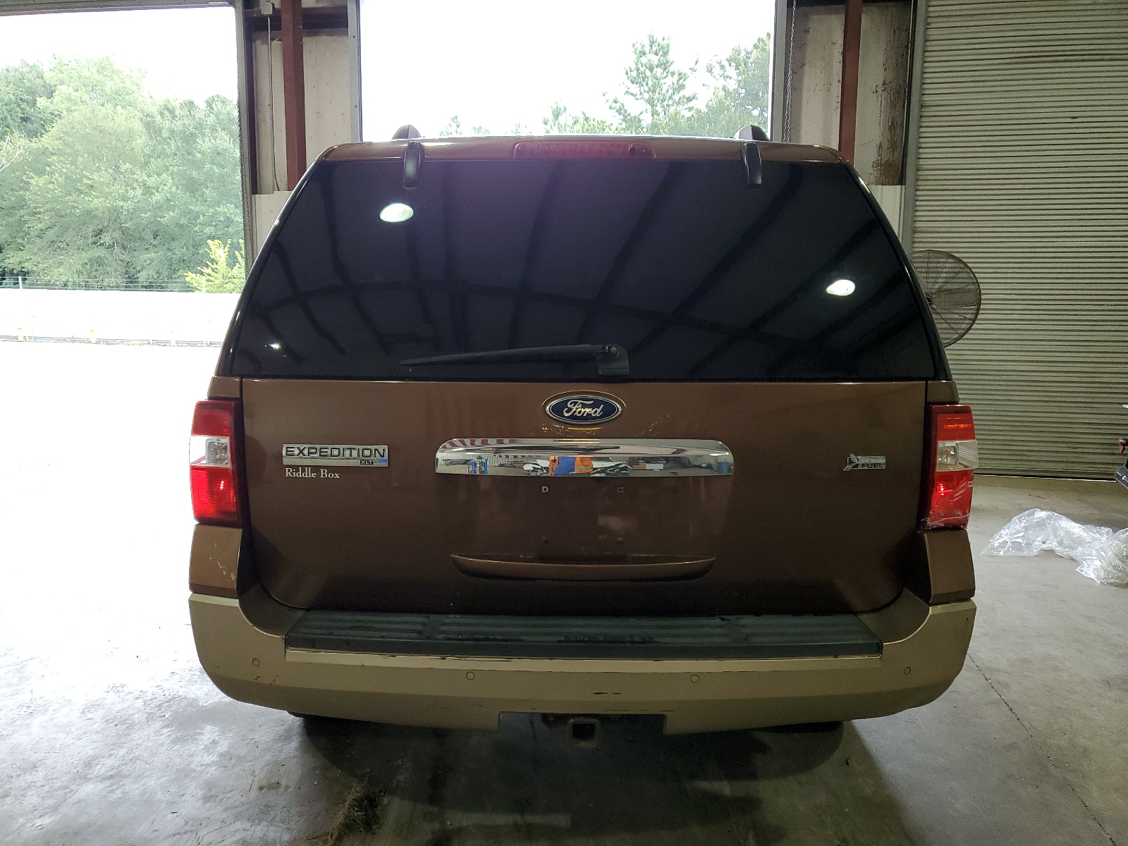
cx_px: 564
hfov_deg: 67.3
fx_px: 847
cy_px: 423
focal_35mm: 26
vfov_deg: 53.1
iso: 111
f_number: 1.5
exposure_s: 1/60.2
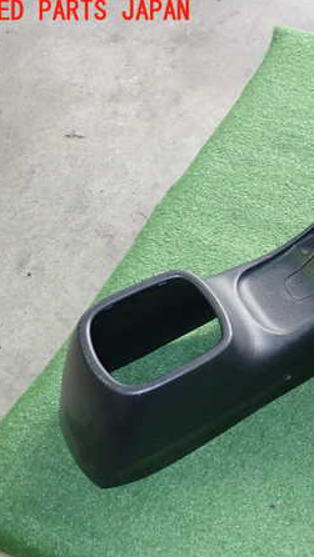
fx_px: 651
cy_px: 277
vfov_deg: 46.4
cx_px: 338
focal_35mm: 44
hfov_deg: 25.3
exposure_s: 1/30
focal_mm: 5.4
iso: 200
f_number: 2.3
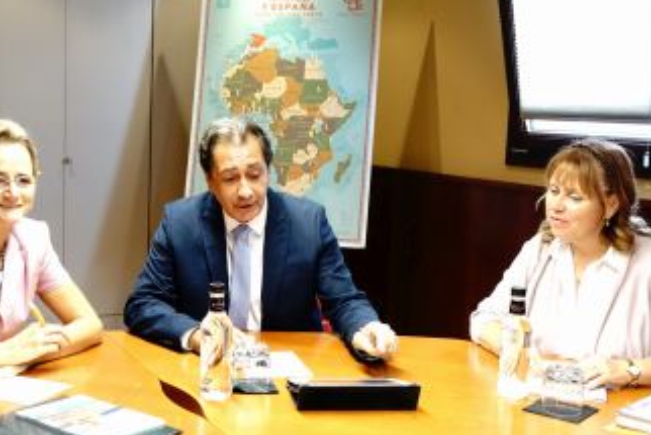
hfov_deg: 40.2
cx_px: 272
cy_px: 220
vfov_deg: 27.6
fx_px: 886
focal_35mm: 49
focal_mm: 15.13
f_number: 2.8
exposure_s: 1/80
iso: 1600
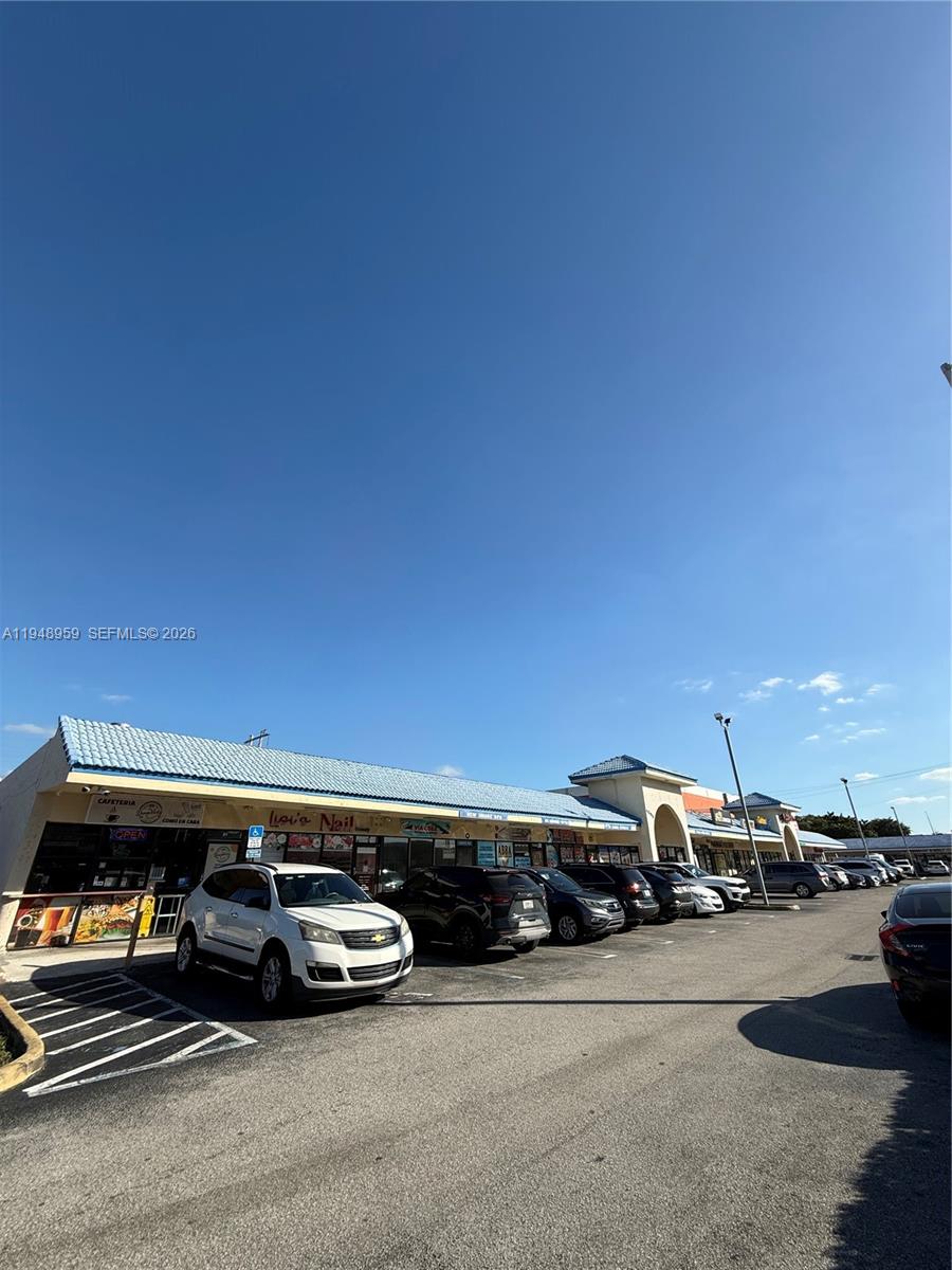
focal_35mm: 14
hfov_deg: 85.7
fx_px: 513
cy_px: 635
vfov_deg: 102.1
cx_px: 476
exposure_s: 1/2410
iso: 50
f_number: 2.2
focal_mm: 2.22
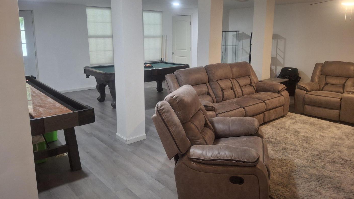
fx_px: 263
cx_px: 181
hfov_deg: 67.9
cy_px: 82
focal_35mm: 28
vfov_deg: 41.3
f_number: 1.8
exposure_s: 1/50
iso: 250
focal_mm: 4.69
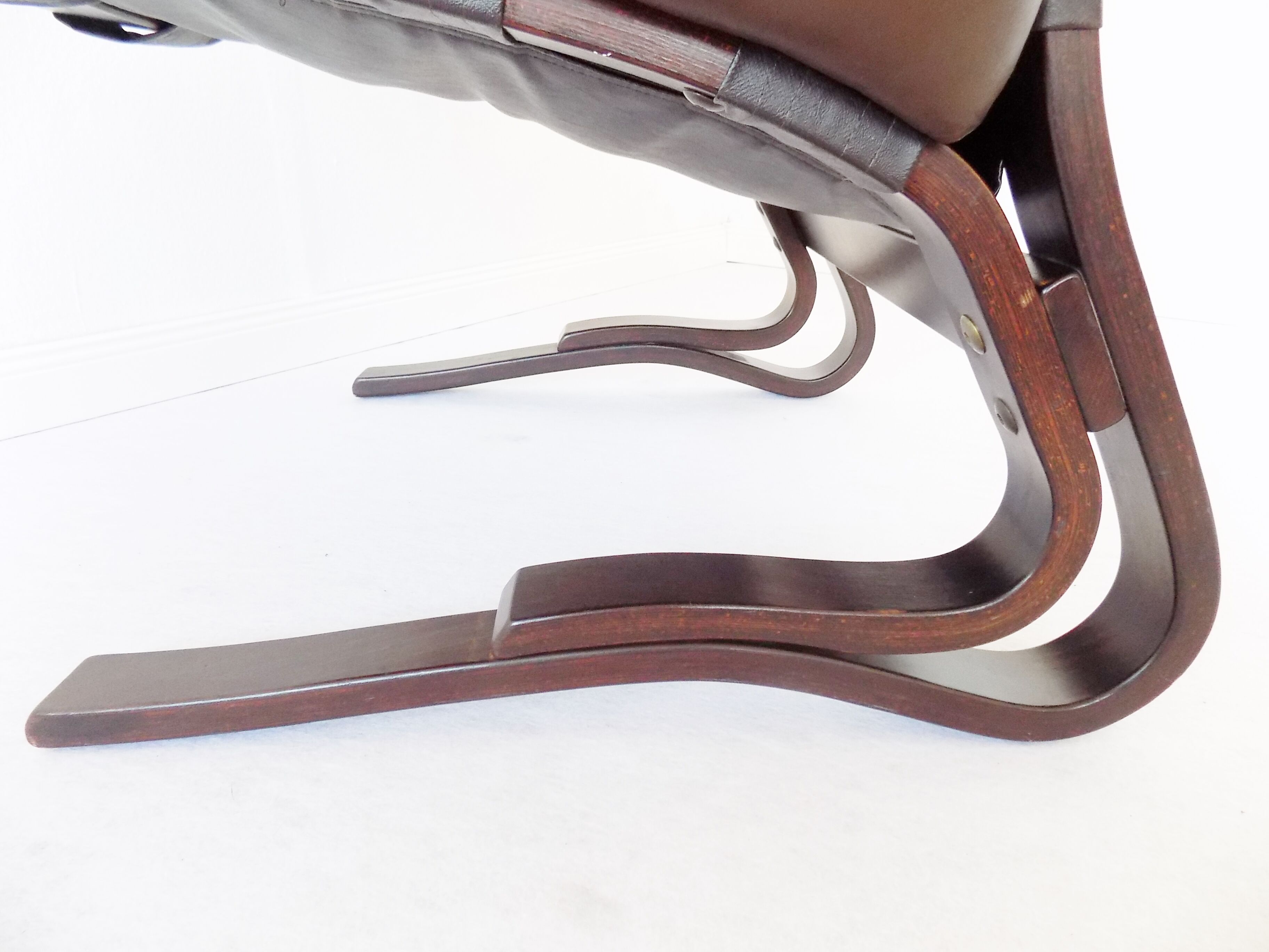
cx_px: 634
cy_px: 476
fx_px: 843
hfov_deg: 73.9
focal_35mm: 23
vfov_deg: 58.9
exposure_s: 1/30
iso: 320
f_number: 3.1
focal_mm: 4
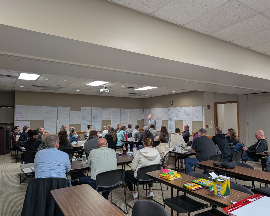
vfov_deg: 56.8
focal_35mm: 25
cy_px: 108
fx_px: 200
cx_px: 140
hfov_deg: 68.1
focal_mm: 6.9
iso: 54
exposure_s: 1/30
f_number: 1.68
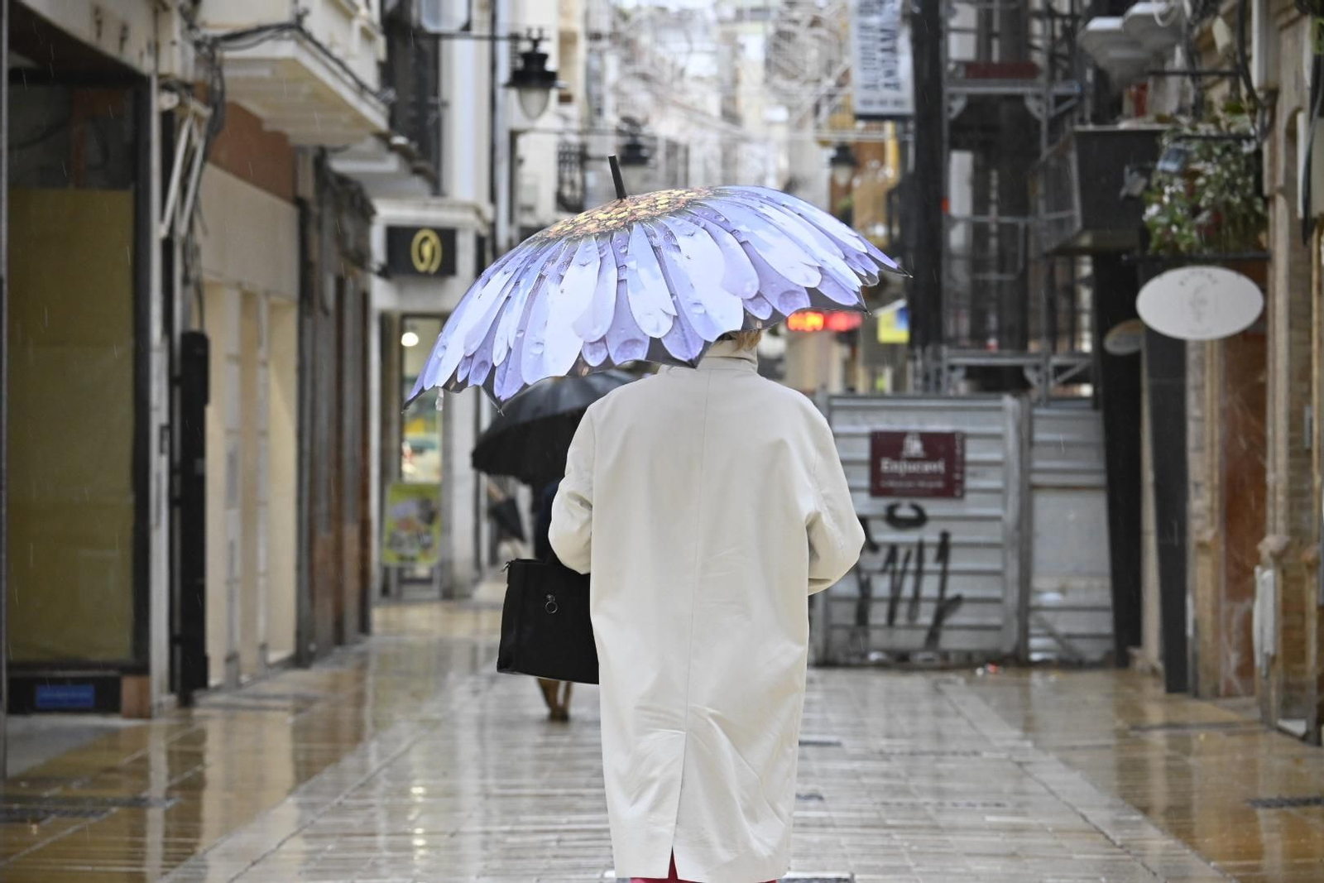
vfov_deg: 8.0
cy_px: 442
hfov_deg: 11.9
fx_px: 6344
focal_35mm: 172
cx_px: 662
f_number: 6.3
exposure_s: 1/200
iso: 1600
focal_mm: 115
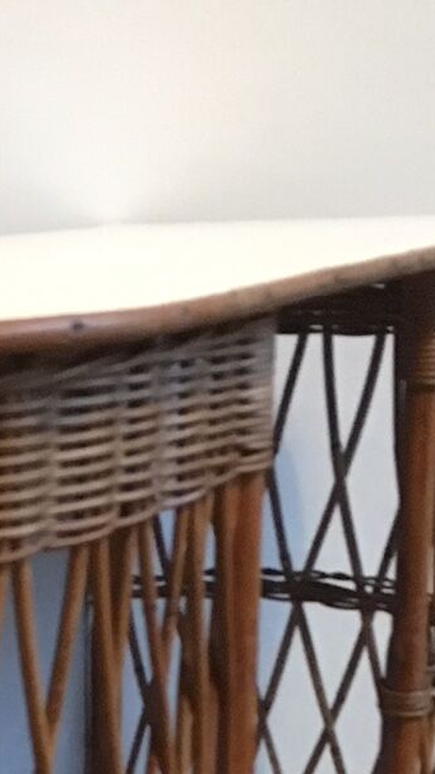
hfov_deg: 11.3
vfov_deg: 18.2
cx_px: -60
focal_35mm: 105
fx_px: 2155
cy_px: 1143
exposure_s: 1/17
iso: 500
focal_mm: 4.15
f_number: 2.2
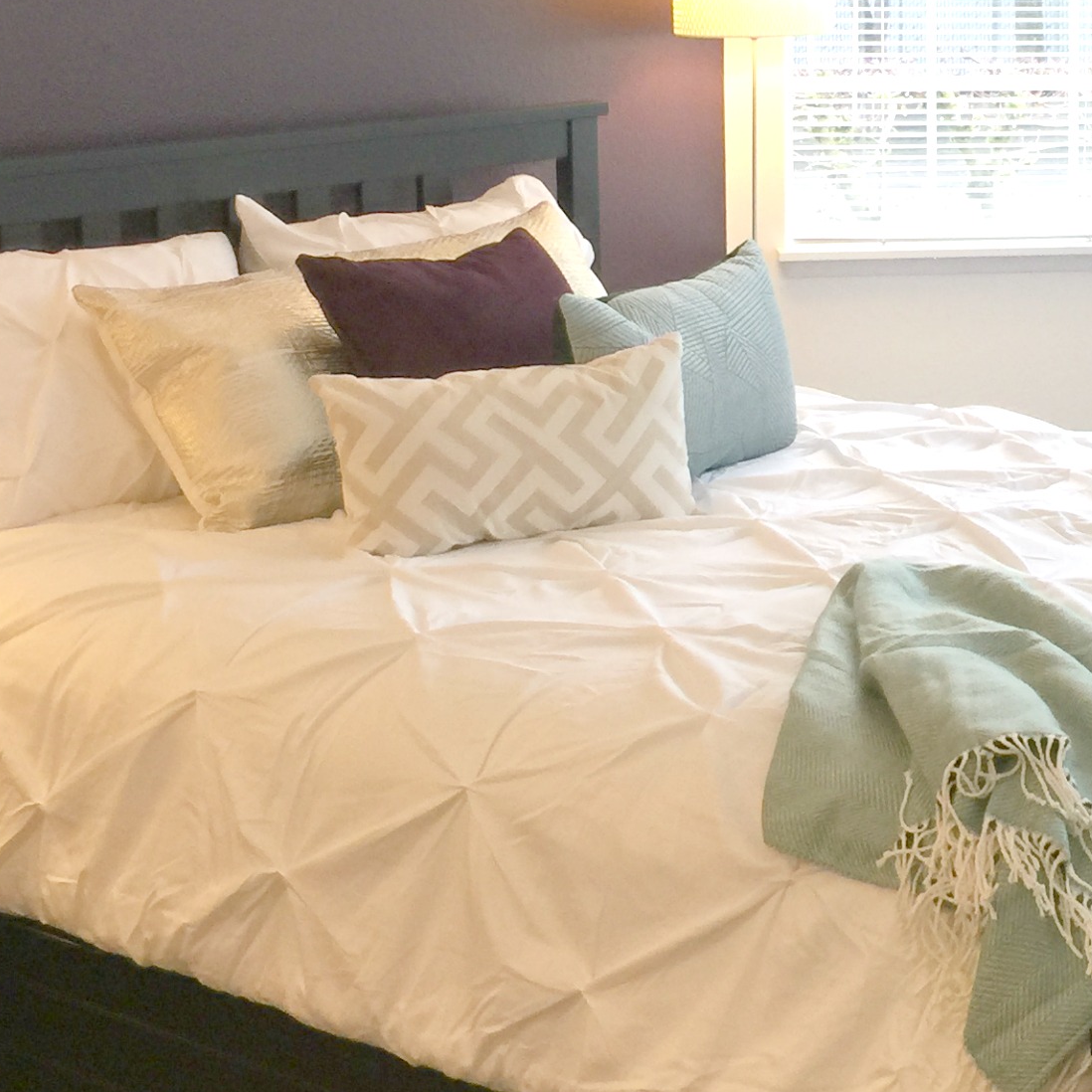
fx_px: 2605
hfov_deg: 23.2
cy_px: 349
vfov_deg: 23.5
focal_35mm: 73
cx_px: 929
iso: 32
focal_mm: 4.15
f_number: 2.2
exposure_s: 1/15
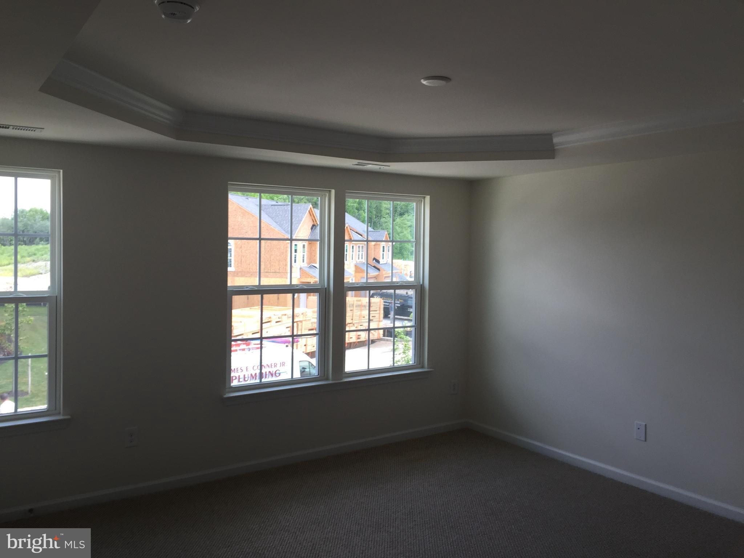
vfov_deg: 48.2
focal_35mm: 29
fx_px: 623
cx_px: 372
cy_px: 279
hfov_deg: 61.7
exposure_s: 1/114
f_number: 2.2
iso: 32
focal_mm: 4.15
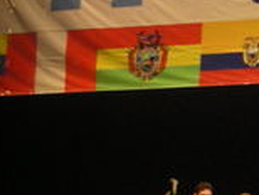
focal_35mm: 145
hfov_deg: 12.6
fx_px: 1087
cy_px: 180
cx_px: 446
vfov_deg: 10.2
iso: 167
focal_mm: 5.8
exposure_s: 1/60.1
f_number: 3
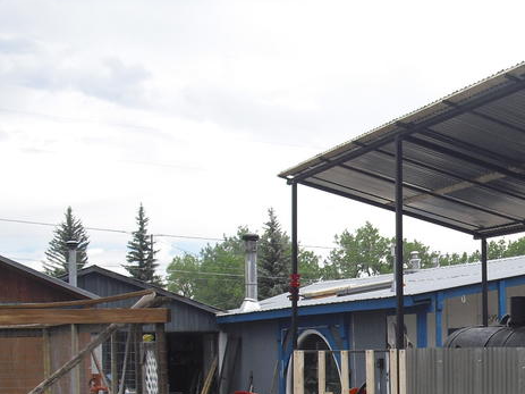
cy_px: 325
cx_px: 491
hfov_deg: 26.7
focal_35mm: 70
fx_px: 1061
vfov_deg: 20.7
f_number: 7.8
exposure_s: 1/125
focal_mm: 6.3
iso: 100
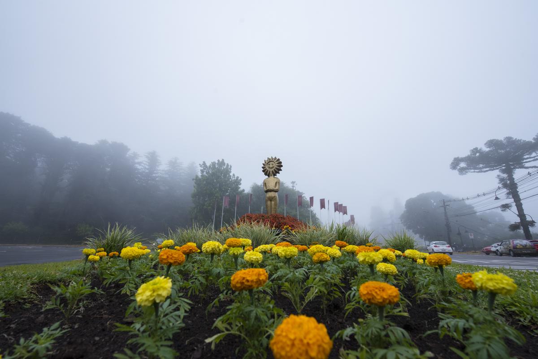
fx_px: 209
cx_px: 269
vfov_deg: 81.3
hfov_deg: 104.2
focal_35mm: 14
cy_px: 180
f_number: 8
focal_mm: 14
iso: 1250
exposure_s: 1/2000
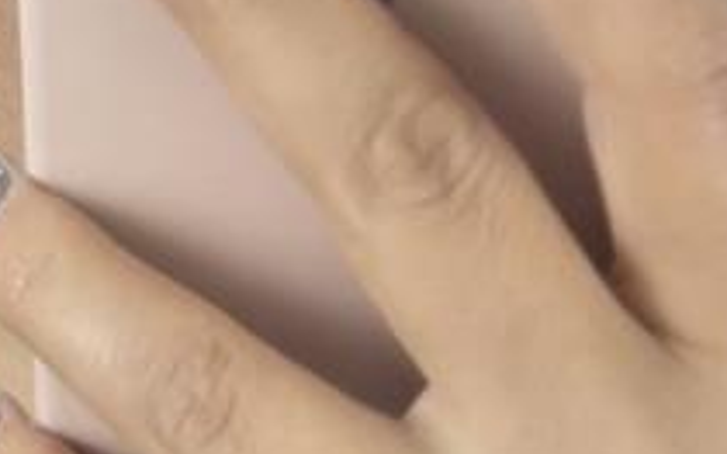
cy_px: 2360
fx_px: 7683
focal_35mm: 388
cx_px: -575
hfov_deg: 5.3
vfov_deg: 3.1
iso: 100
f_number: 1.78
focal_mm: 6.86
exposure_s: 1/100
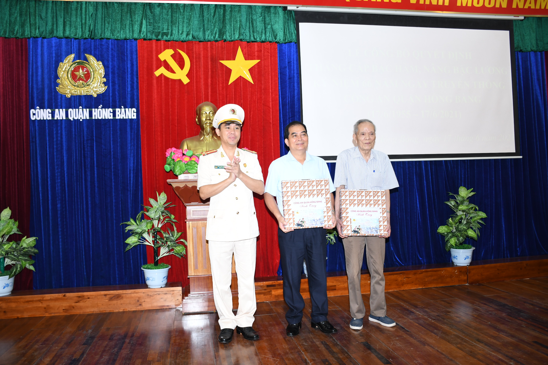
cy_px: 182
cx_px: 274
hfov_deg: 61.9
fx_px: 457
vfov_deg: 43.6
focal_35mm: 30
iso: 500
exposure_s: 1/200
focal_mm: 20
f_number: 3.5
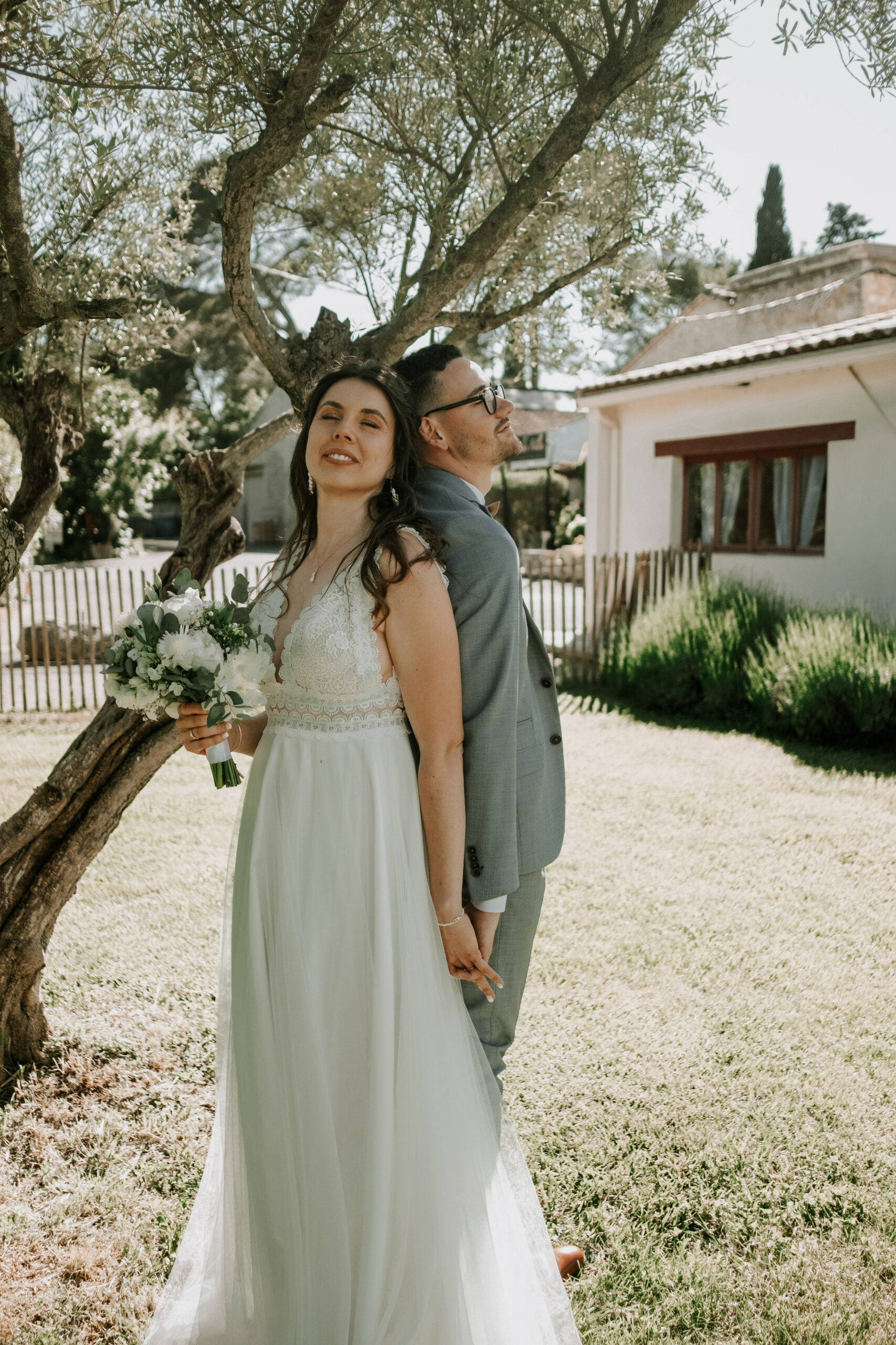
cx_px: 448
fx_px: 1306
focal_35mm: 35
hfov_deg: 37.9
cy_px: 672
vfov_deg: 54.4
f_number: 2
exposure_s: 1/4000
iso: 500
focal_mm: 23
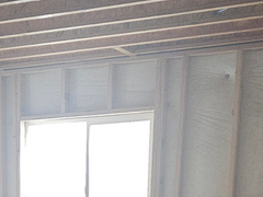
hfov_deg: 19.3
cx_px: -22
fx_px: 745
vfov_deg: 13.4
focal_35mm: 98
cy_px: 366
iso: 125
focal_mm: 5.4
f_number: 1.8
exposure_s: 1/60
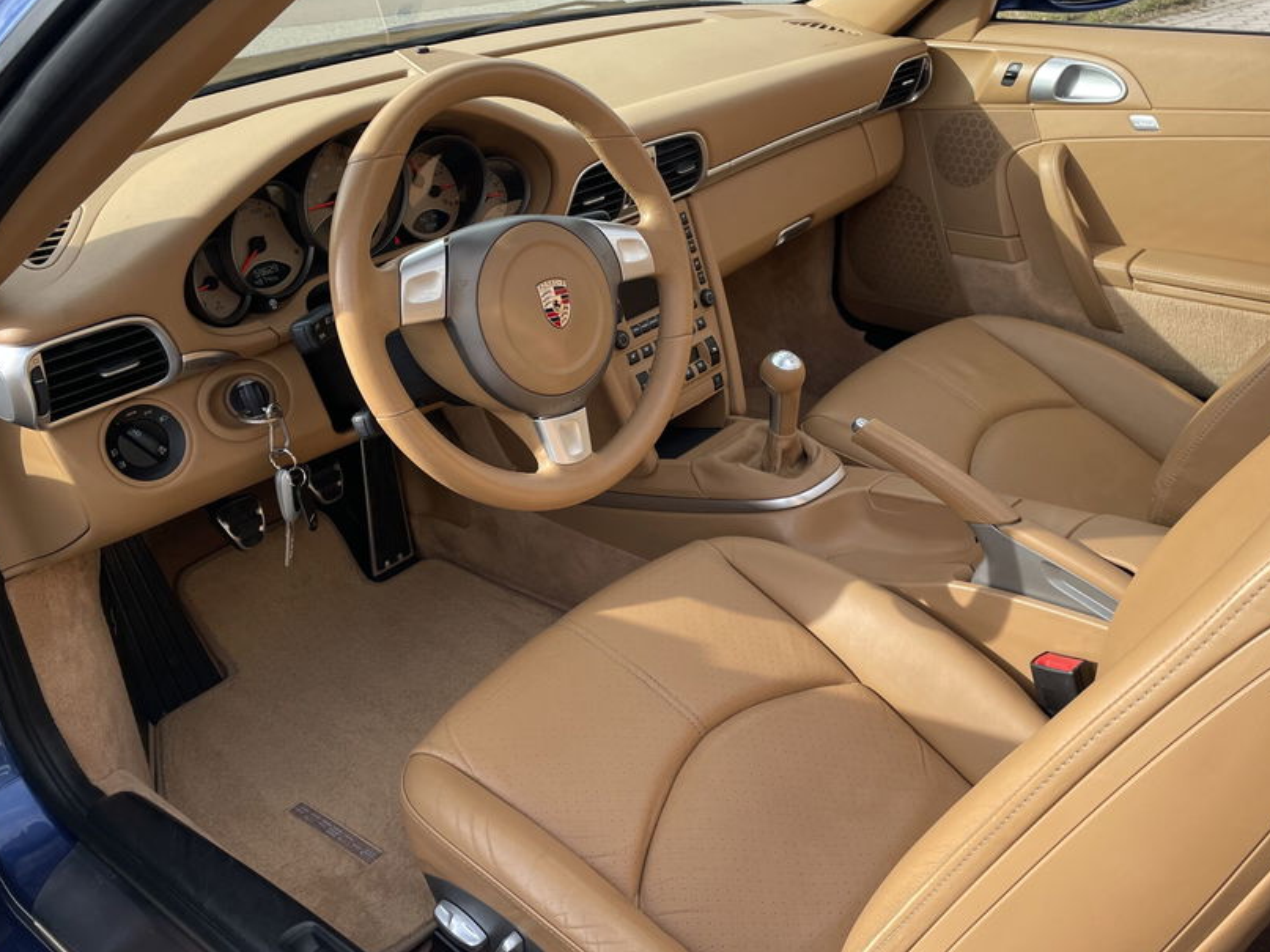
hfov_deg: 55.2
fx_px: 1211
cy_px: 411
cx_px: 711
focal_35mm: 33
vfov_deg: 42.8
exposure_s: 1/979
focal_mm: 4.2
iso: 32
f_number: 1.6
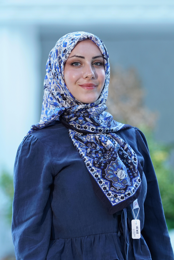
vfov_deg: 17.8
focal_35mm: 115
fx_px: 833
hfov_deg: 11.9
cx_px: 87
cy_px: 130
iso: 640
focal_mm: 115
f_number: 3.2
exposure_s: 1/200
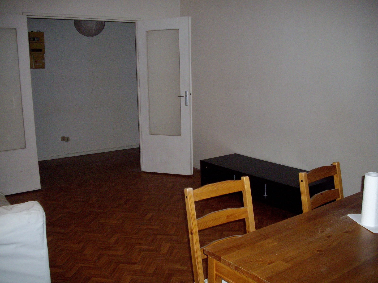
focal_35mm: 37
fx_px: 404
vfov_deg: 38.7
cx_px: 189
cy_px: 142
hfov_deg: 50.1
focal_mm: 6.2
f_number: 2.8
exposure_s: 1/50
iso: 252
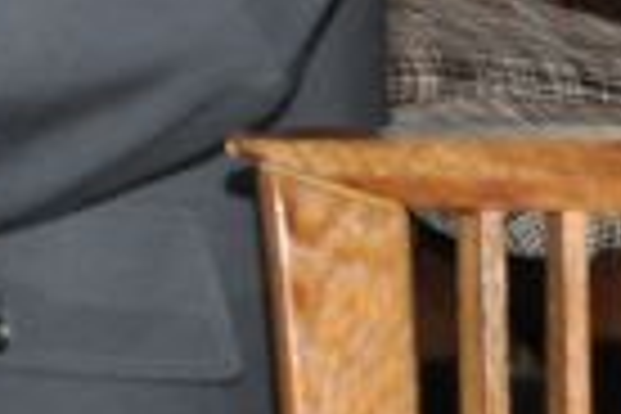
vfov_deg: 4.9
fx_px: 4795
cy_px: -430
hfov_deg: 6.8
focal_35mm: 278
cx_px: -1071
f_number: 6.3
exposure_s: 1/60
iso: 1000
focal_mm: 32
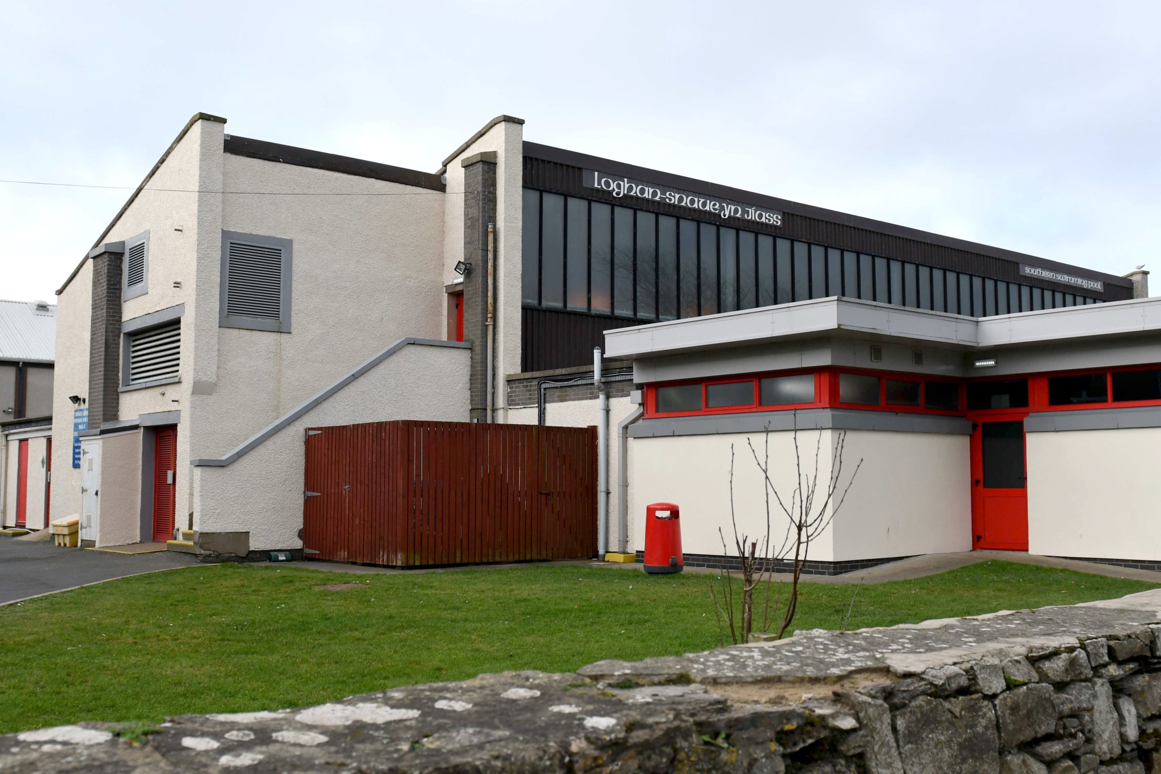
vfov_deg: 36.9
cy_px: 387
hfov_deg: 53.1
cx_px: 580
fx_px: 1161
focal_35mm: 36
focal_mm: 24
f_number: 4.5
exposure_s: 1/2000
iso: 640
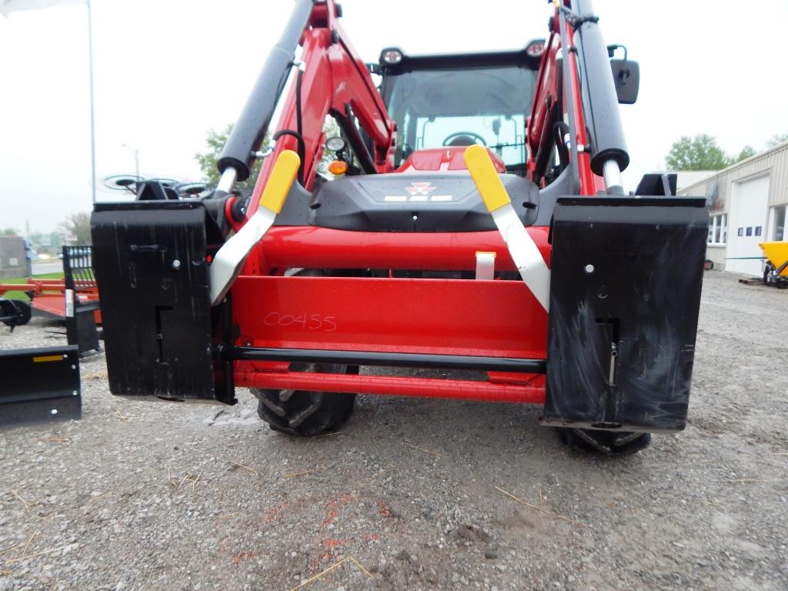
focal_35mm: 22
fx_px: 501
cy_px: 296
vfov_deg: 61.1
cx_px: 394
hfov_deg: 76.4
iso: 320
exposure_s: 1/30
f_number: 3
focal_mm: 4
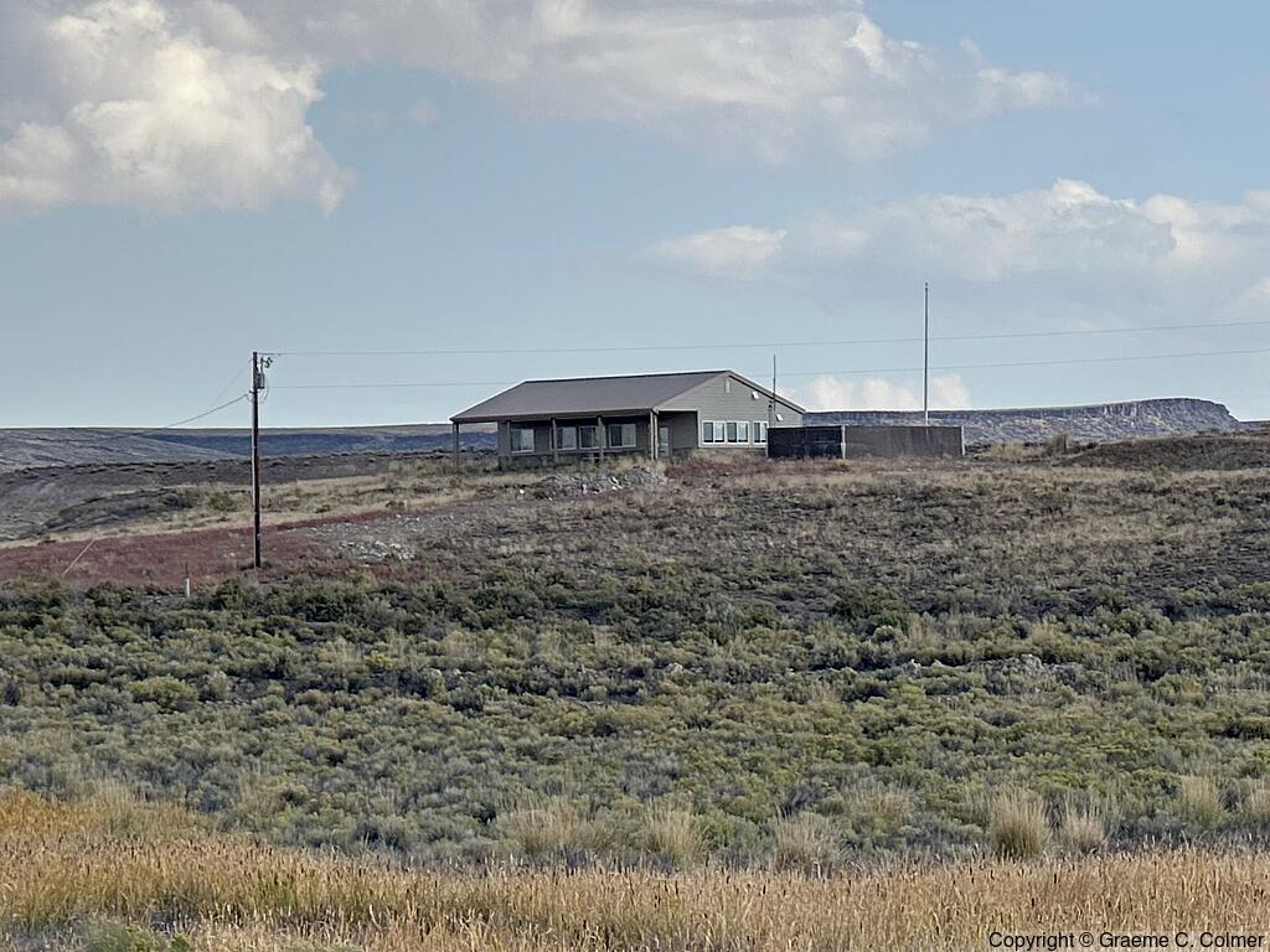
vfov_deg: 19.1
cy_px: 476
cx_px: 635
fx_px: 2825
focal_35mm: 77
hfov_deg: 25.3
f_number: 2.8
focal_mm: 9
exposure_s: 1/889
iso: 32
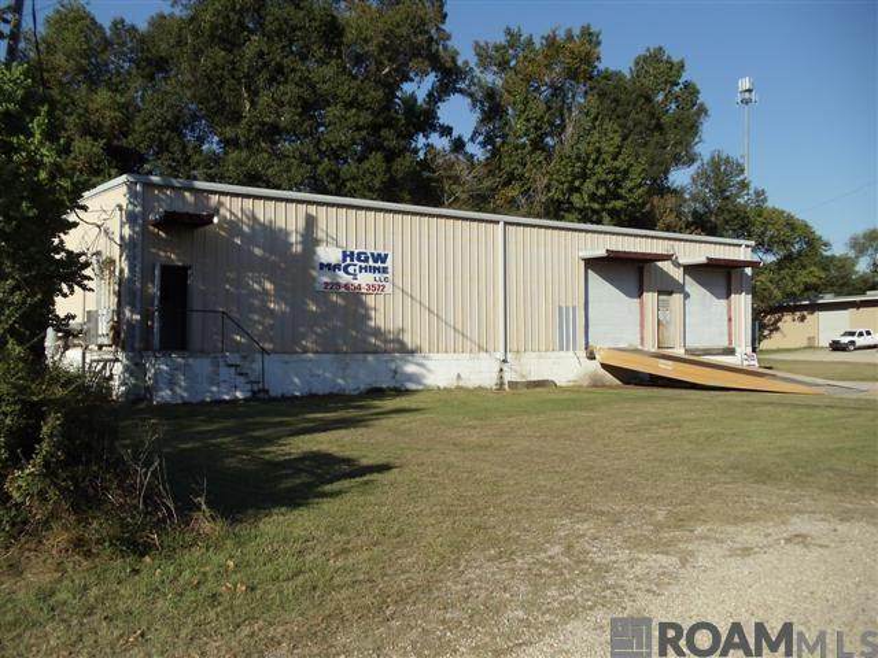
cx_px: 439
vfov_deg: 32.9
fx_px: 1116
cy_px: 329
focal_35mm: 44
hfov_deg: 42.9
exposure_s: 1/250
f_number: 7.1
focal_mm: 6
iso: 80
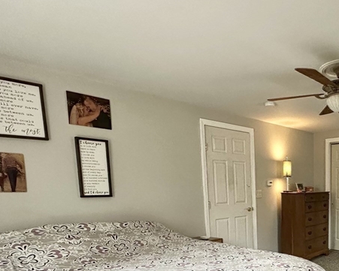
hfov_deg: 52.1
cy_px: 228
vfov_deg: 44.1
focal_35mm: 31
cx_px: 288
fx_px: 311
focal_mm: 2.22
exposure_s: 1/120
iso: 200
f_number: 2.2
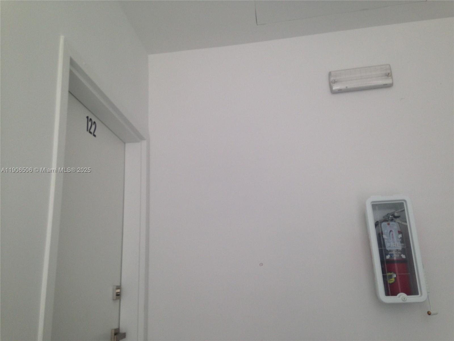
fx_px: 433
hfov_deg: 55.4
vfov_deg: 42.9
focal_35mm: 33
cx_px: 227
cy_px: 170
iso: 64
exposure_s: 1/120
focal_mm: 4.12
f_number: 2.4
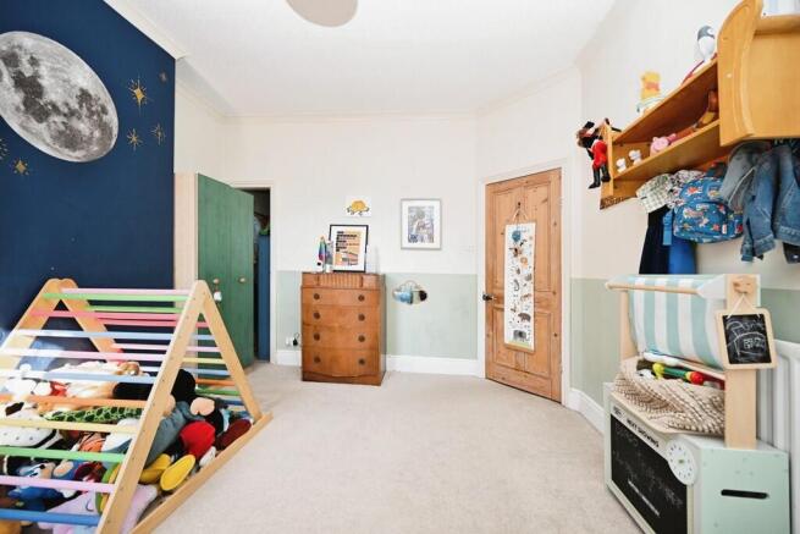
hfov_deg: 104.2
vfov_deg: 81.2
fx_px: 311
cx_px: 400
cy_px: 267
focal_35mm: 14
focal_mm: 14
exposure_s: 1/60
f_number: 4
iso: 200
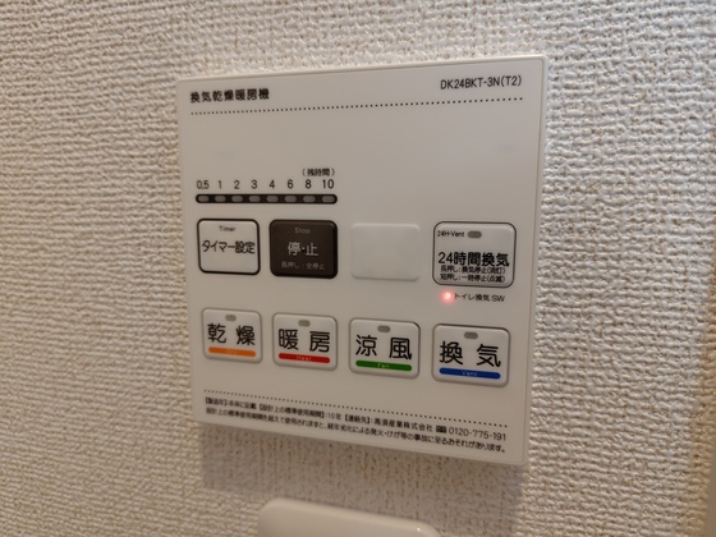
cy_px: 268
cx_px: 358
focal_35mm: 23
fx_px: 476
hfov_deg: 73.9
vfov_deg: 58.9
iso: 273
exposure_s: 1/60
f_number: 1.9
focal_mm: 5.6
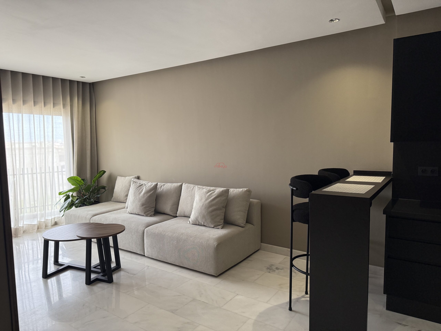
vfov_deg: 56.8
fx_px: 306
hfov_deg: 71.6
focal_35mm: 24
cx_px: 220
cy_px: 166
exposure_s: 1/190
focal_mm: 6.76
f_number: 1.78
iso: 200
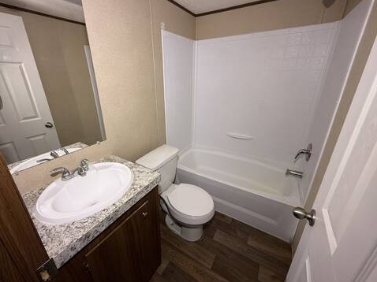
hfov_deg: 98.1
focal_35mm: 15
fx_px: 163
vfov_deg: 81.7
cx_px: 176
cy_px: 135
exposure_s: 1/99
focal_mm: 2.22
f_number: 2.2
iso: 125
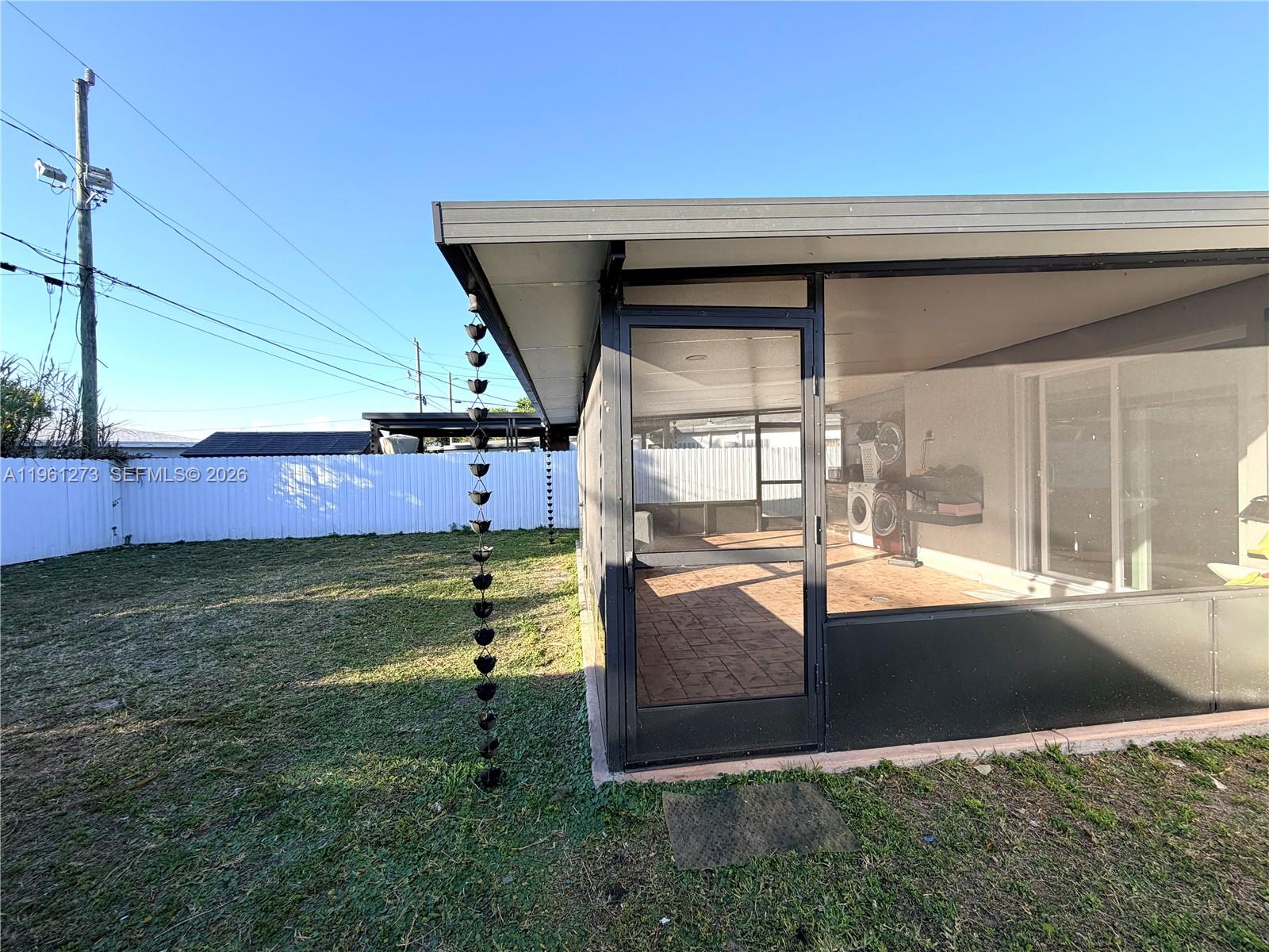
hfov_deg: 102.1
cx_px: 634
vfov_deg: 85.7
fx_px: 513
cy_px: 476
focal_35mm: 14
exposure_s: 1/579
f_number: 2.2
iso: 40
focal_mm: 2.22
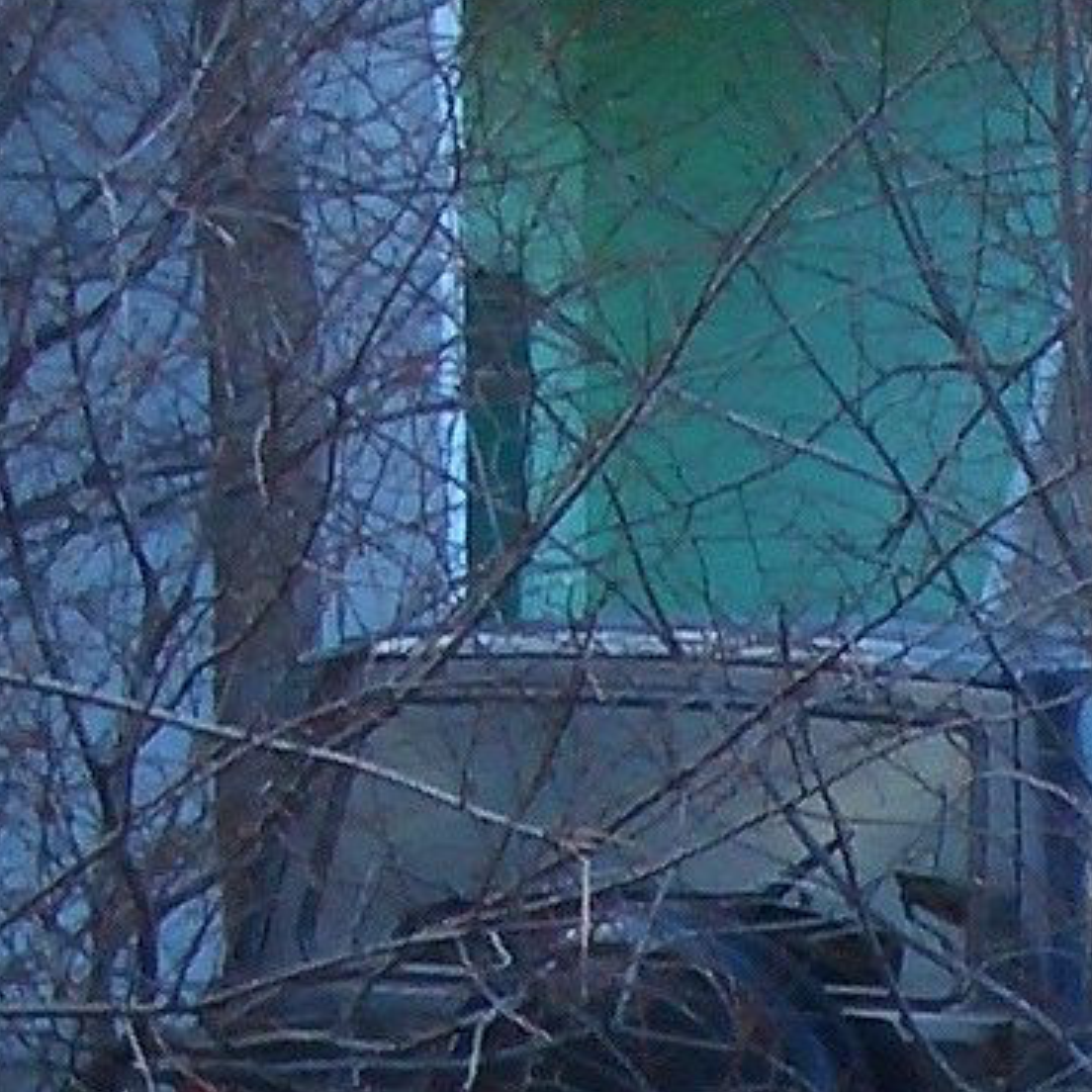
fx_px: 16239
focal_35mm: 455
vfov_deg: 3.8
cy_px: 2095
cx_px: 2594
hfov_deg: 3.8
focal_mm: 12.2
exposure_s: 1/125
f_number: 3.9
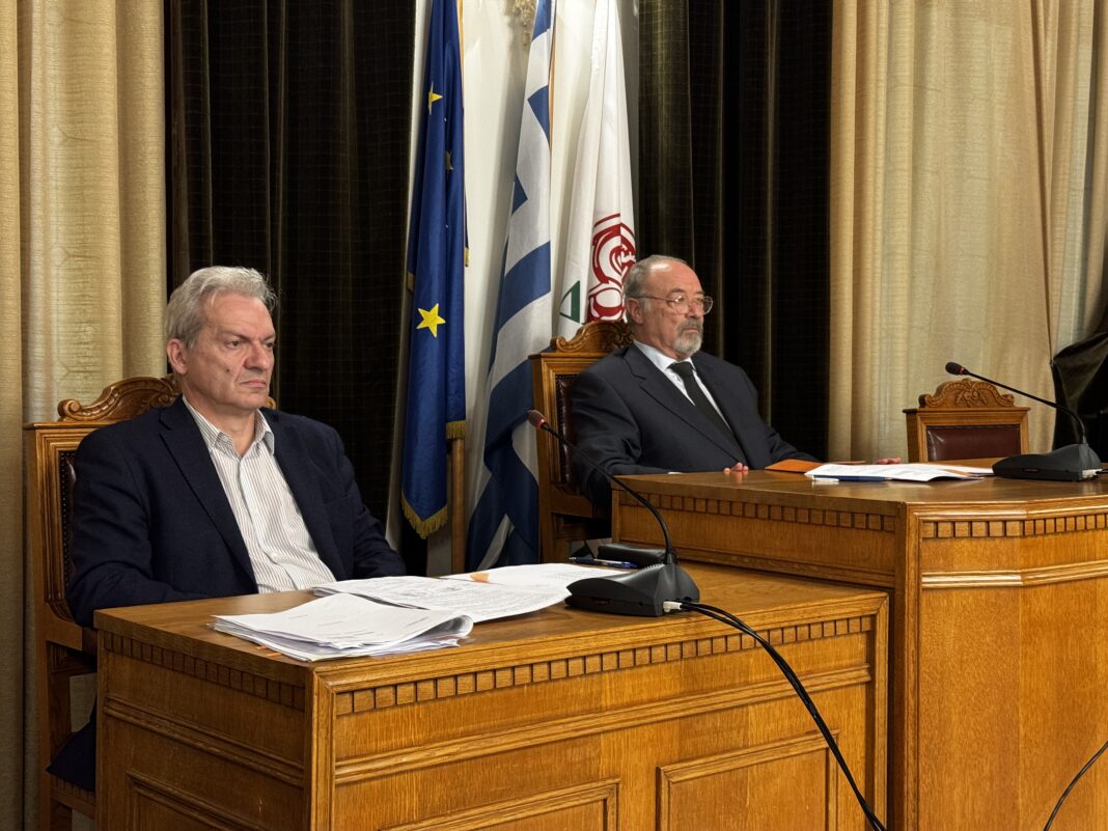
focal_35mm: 48
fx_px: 1536
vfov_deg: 30.3
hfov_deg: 39.7
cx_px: 554
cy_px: 416
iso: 400
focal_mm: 6.76
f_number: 1.78
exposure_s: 1/33
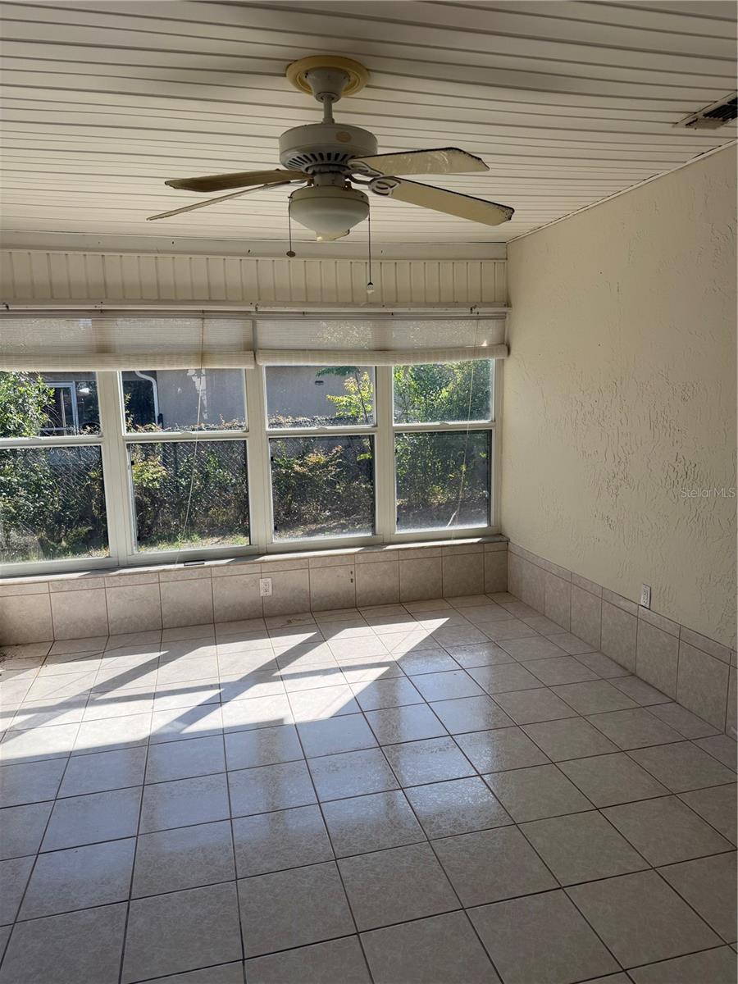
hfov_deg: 56.8
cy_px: 492
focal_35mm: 24
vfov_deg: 71.6
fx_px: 682
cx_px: 369
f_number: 1.78
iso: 80
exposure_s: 1/1192
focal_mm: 6.76
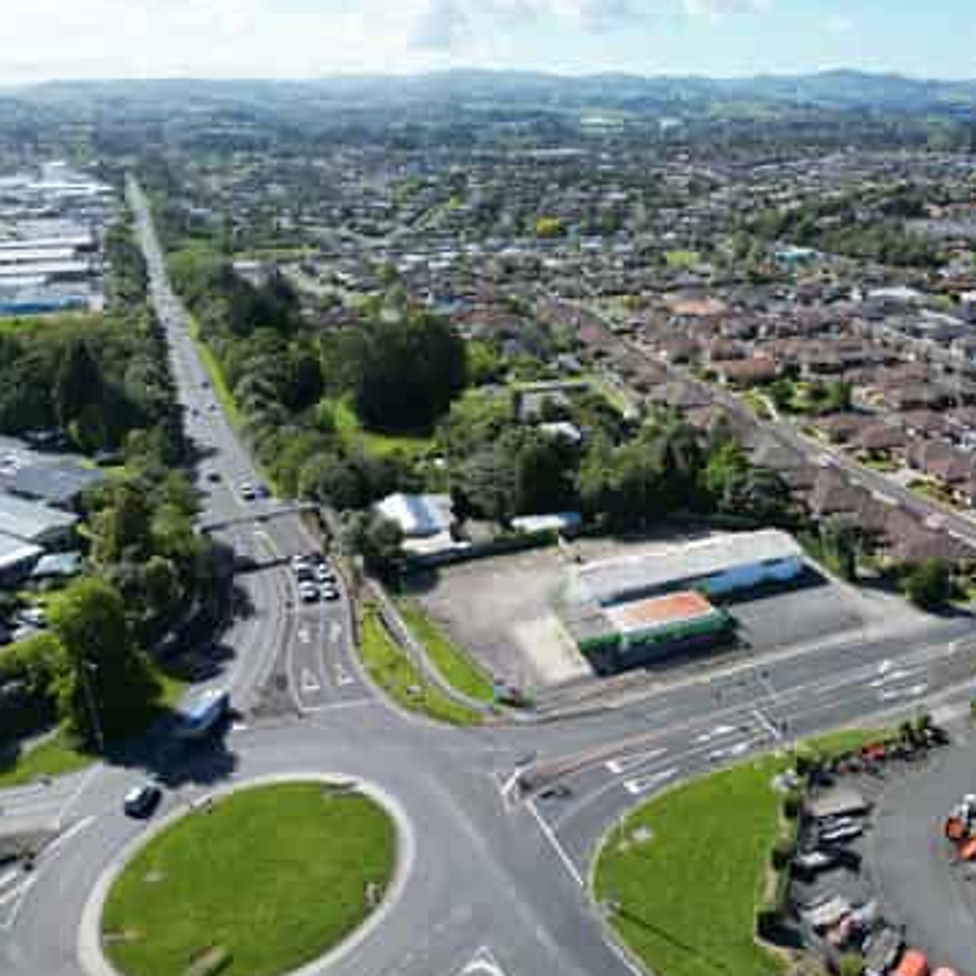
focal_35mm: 29
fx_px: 925
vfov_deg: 55.6
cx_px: 641
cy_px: 492
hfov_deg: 54.6
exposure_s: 1/3000
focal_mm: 6.72
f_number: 1.7
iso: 200
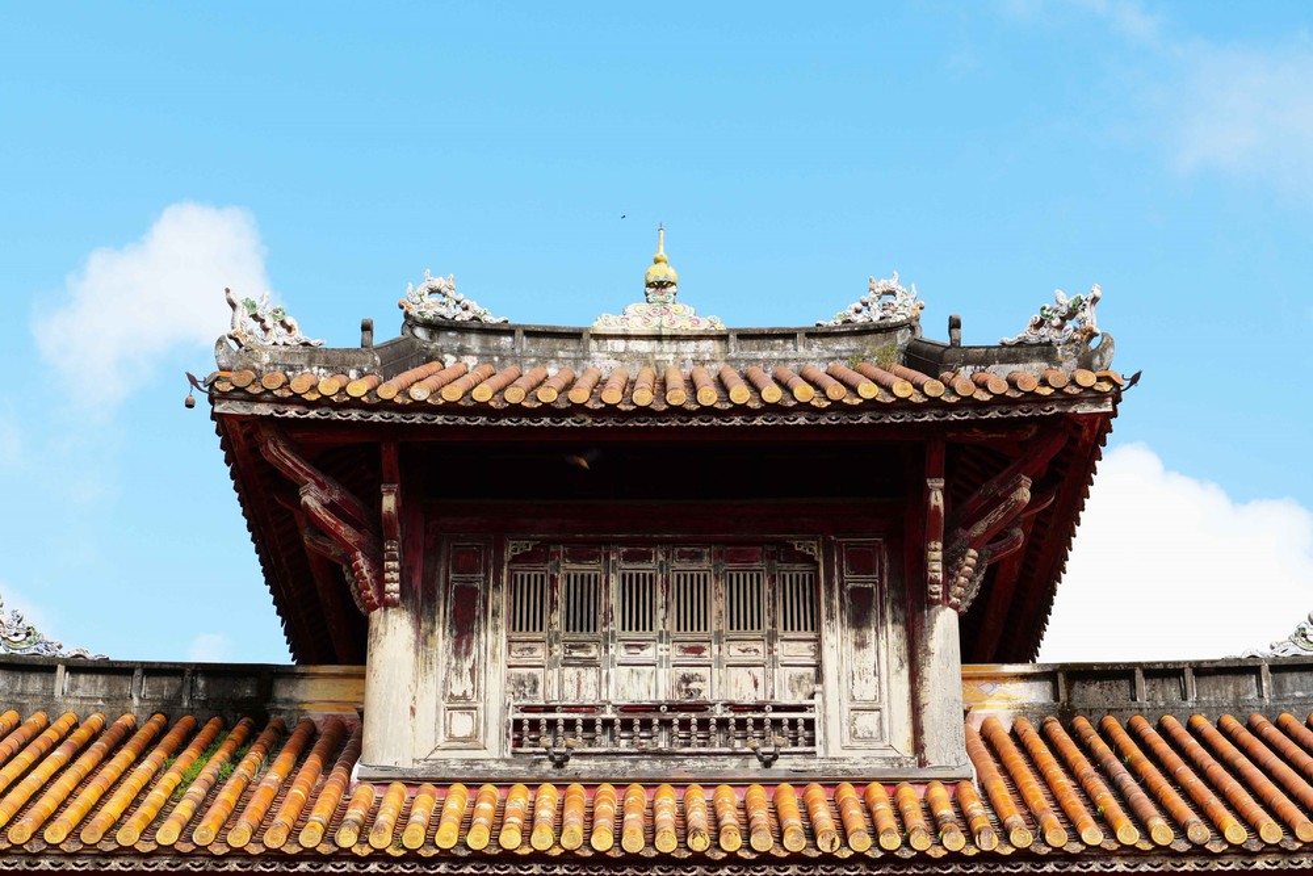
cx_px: 656
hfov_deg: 27.0
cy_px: 438
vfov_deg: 18.2
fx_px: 2736
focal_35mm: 75
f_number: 10
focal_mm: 50
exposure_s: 1/160
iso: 100
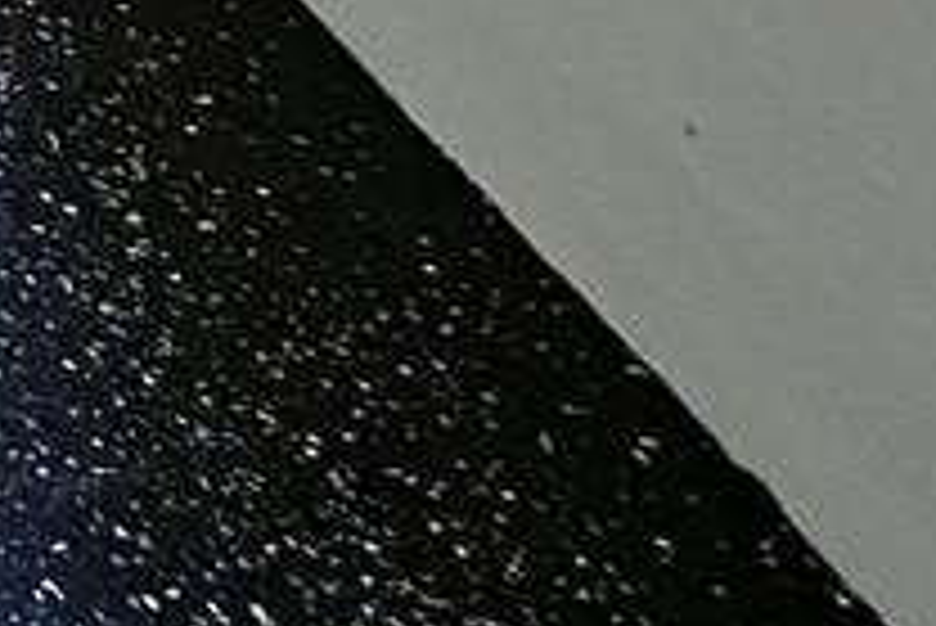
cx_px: -1408
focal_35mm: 112
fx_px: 2914
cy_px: -1810
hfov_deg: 13.0
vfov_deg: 8.0
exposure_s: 1/132
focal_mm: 2.22
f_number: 2.2
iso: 40
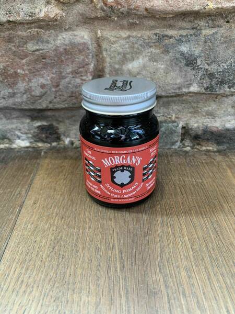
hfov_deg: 53.1
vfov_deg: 67.3
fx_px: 235
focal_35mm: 26
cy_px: 157
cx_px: 118
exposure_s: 1/50
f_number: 1.8
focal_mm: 4.25
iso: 100
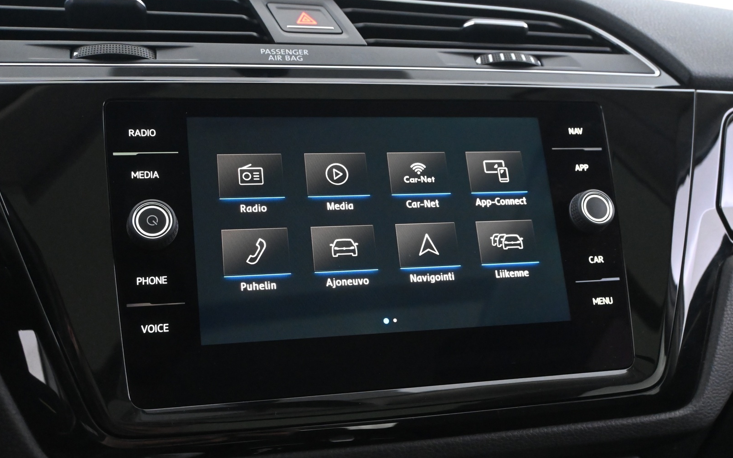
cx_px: 366
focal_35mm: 39
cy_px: 241
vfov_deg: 33.2
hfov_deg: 50.9
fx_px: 769
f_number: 5.6
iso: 6400
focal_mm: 25
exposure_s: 1/20
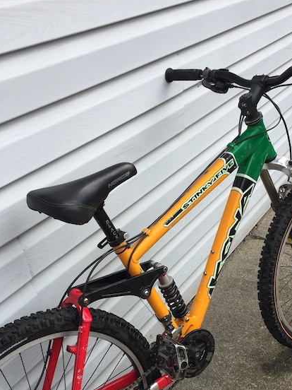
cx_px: 164
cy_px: 276
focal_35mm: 42
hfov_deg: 34.3
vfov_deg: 43.8
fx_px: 472
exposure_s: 1/682
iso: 32
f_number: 2.2
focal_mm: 4.15
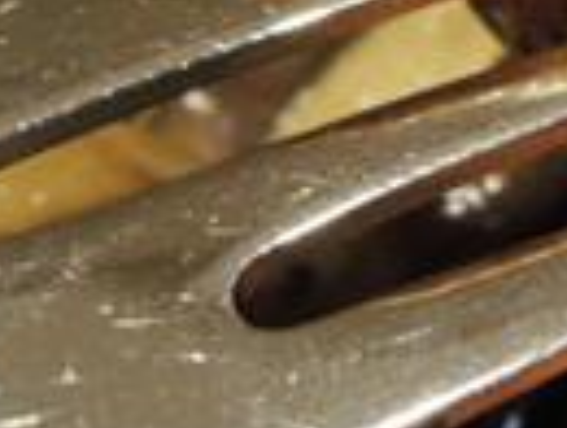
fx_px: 1936
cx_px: 850
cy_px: -441
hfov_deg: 15.4
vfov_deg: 11.3
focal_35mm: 118
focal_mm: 4.3
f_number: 2.8
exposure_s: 1/30
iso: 280
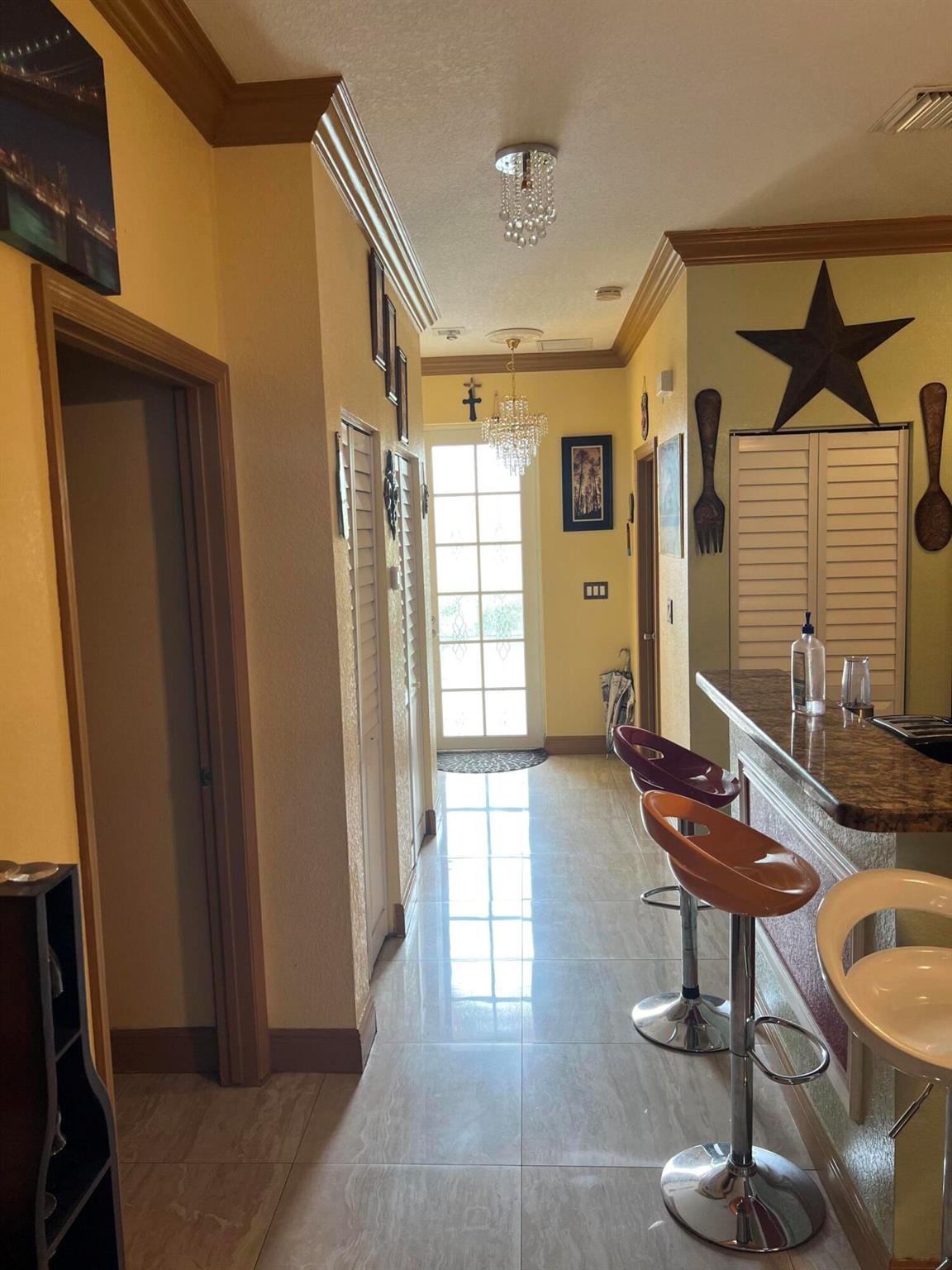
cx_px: 476
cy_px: 635
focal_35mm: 26
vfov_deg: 67.3
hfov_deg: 53.1
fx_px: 953
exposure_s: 1/60
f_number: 1.5
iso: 64
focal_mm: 5.7
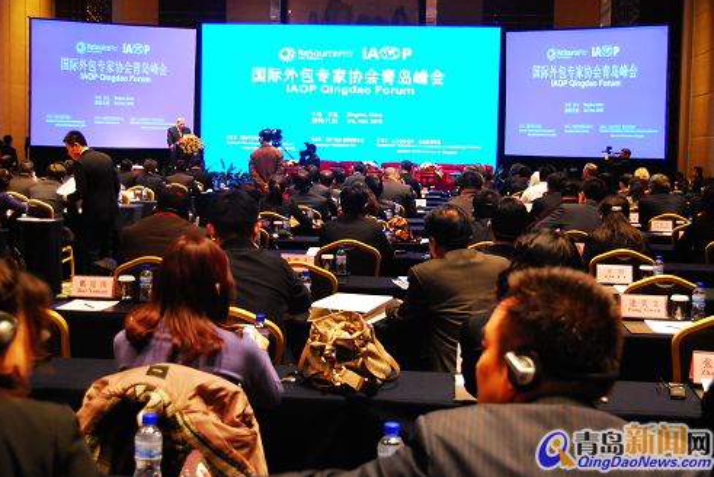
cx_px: 349
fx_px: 1052
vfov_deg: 25.6
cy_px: 232
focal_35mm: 53
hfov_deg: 37.5
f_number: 4.5
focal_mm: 34
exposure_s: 1/25
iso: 1600
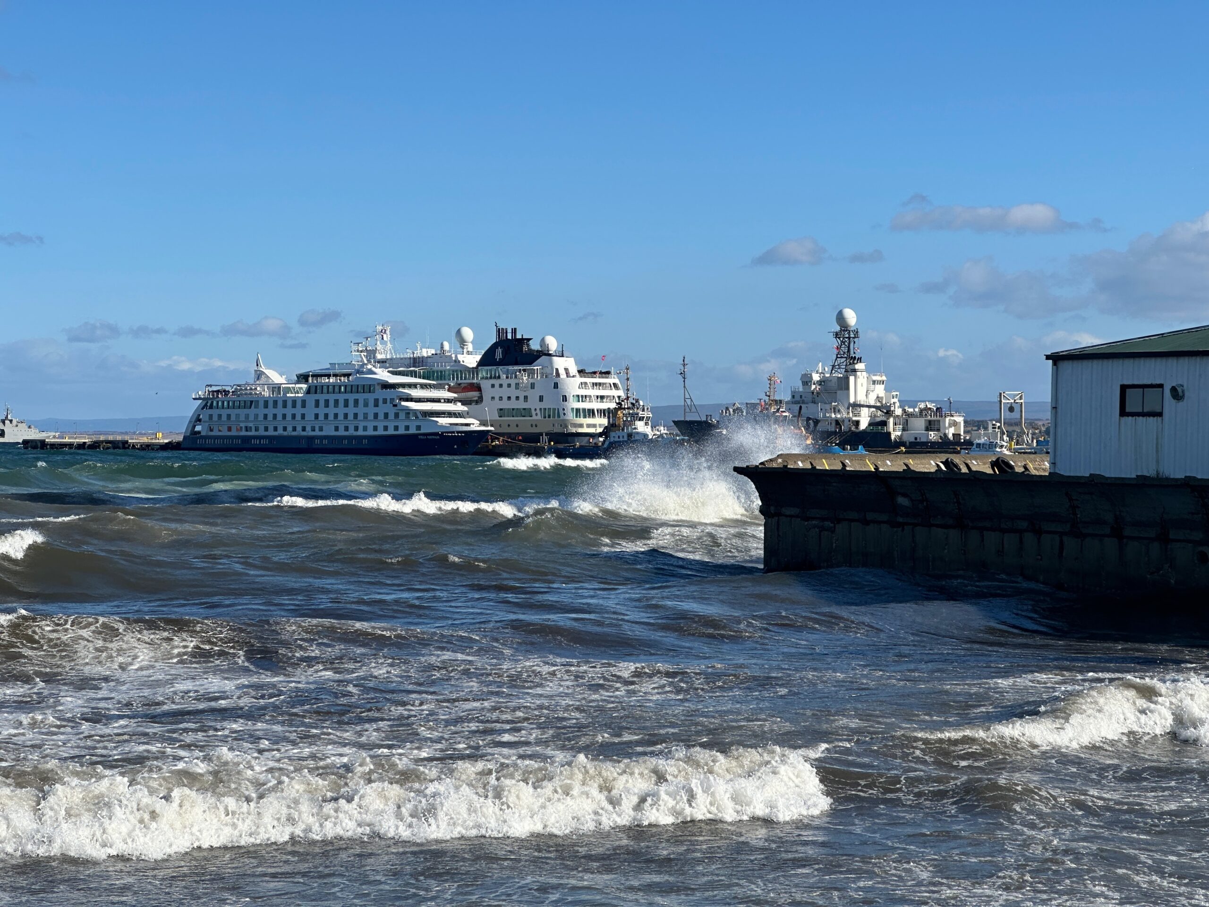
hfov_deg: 25.3
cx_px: 604
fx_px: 2689
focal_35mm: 77
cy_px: 454
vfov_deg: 19.1
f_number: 2.8
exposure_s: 1/1064
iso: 32
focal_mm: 9
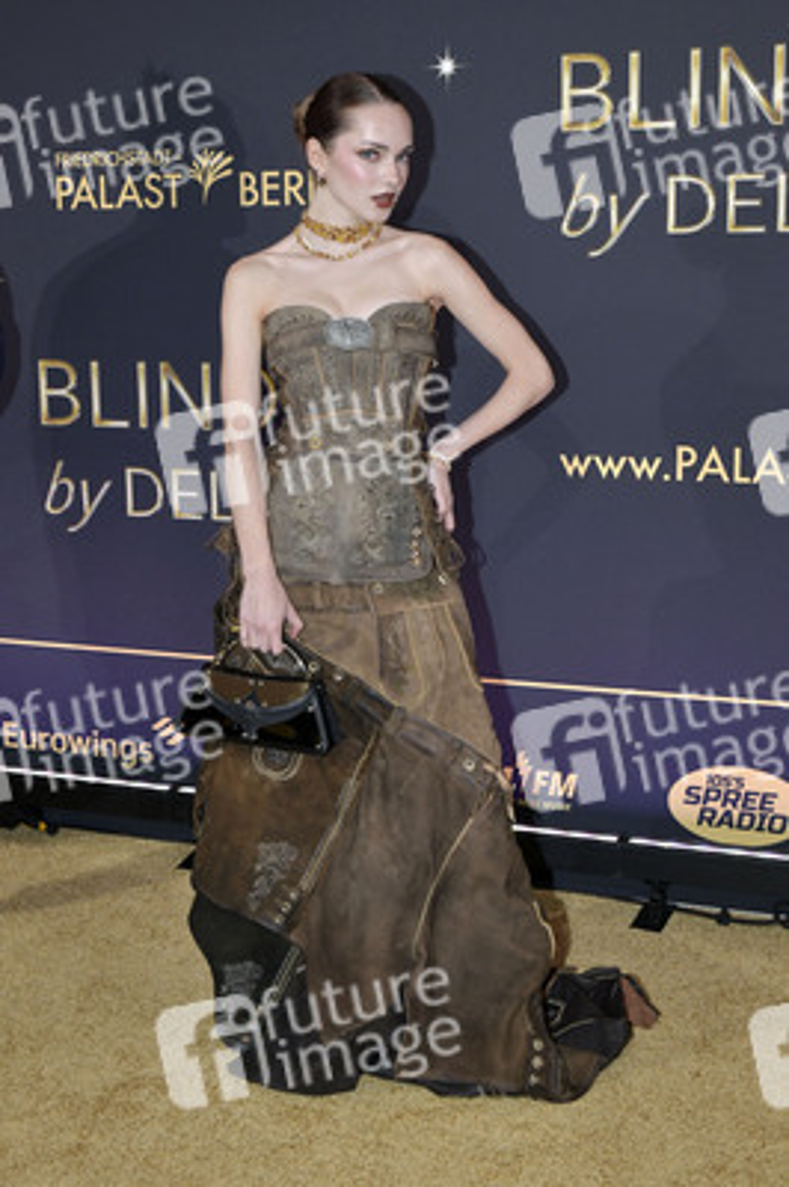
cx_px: 394
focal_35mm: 44
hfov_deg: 30.5
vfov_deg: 44.5
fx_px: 1449
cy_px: 594
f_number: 6.3
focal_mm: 44
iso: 1250
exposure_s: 1/250
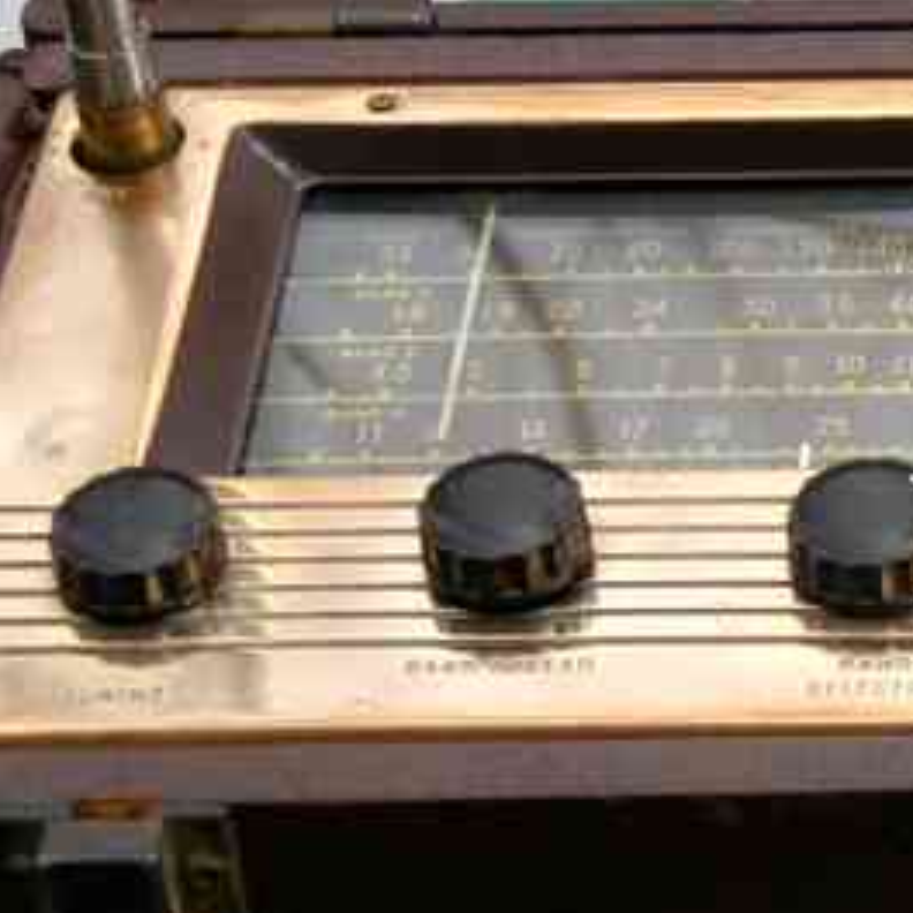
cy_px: 232
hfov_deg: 11.5
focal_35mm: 150
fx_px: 4476
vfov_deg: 11.6
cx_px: 1048
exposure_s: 1/402
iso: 64
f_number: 7.1
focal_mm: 9.8
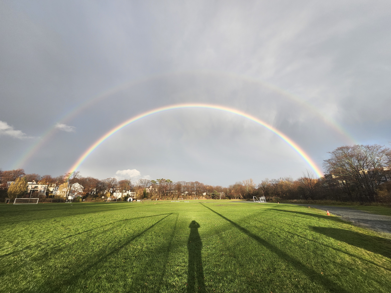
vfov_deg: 89.9
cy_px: 146
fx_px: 147
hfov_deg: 106.2
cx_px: 196
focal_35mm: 13
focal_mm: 1.74
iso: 40
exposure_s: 1/650
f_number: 2.2
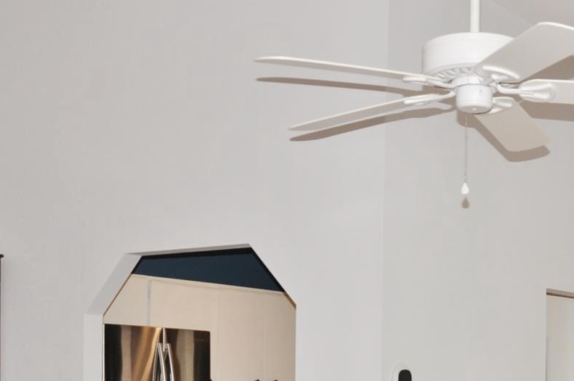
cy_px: 396
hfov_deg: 27.7
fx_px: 1115
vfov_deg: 18.8
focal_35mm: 70
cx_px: 524
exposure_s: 1/60
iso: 200
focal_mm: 18
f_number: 5.6
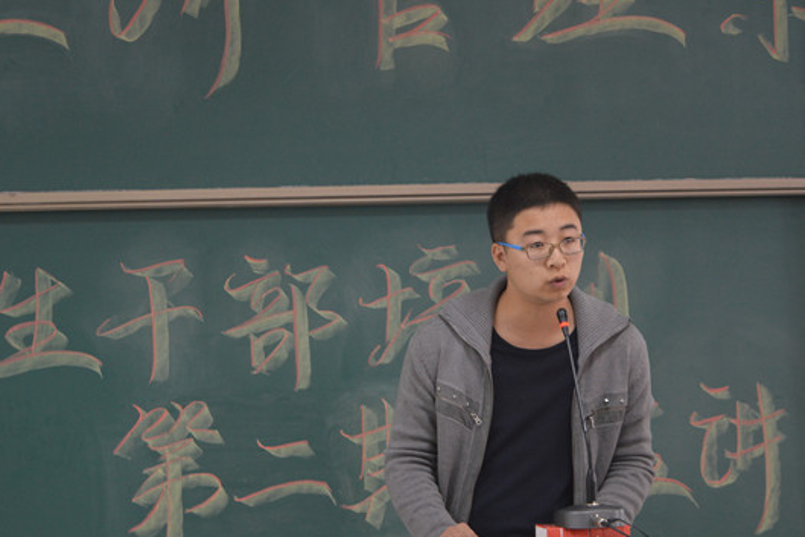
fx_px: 2228
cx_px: 367
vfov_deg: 13.7
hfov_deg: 20.5
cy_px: 259
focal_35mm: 100
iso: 1000
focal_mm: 55
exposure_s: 1/15
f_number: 5.6
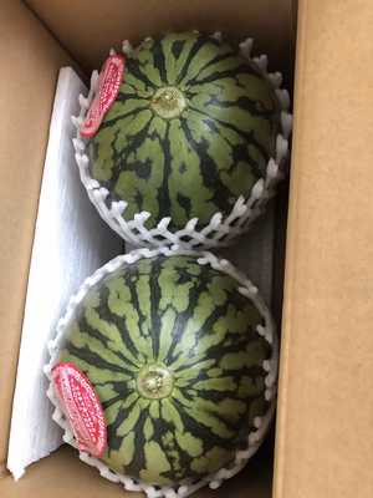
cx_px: 186
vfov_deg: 63.4
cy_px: 249
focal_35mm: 28
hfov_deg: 49.7
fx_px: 402
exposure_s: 1/13
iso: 100
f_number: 1.8
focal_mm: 3.99
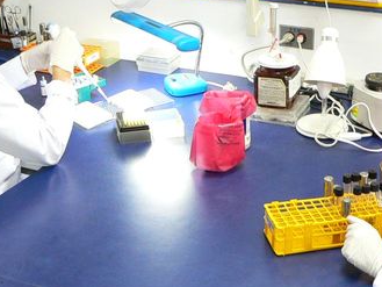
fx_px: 773
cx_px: 265
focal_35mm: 70
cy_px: 99
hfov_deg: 27.5
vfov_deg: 21.0
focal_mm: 6
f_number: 2.8
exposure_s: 1/5
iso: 200
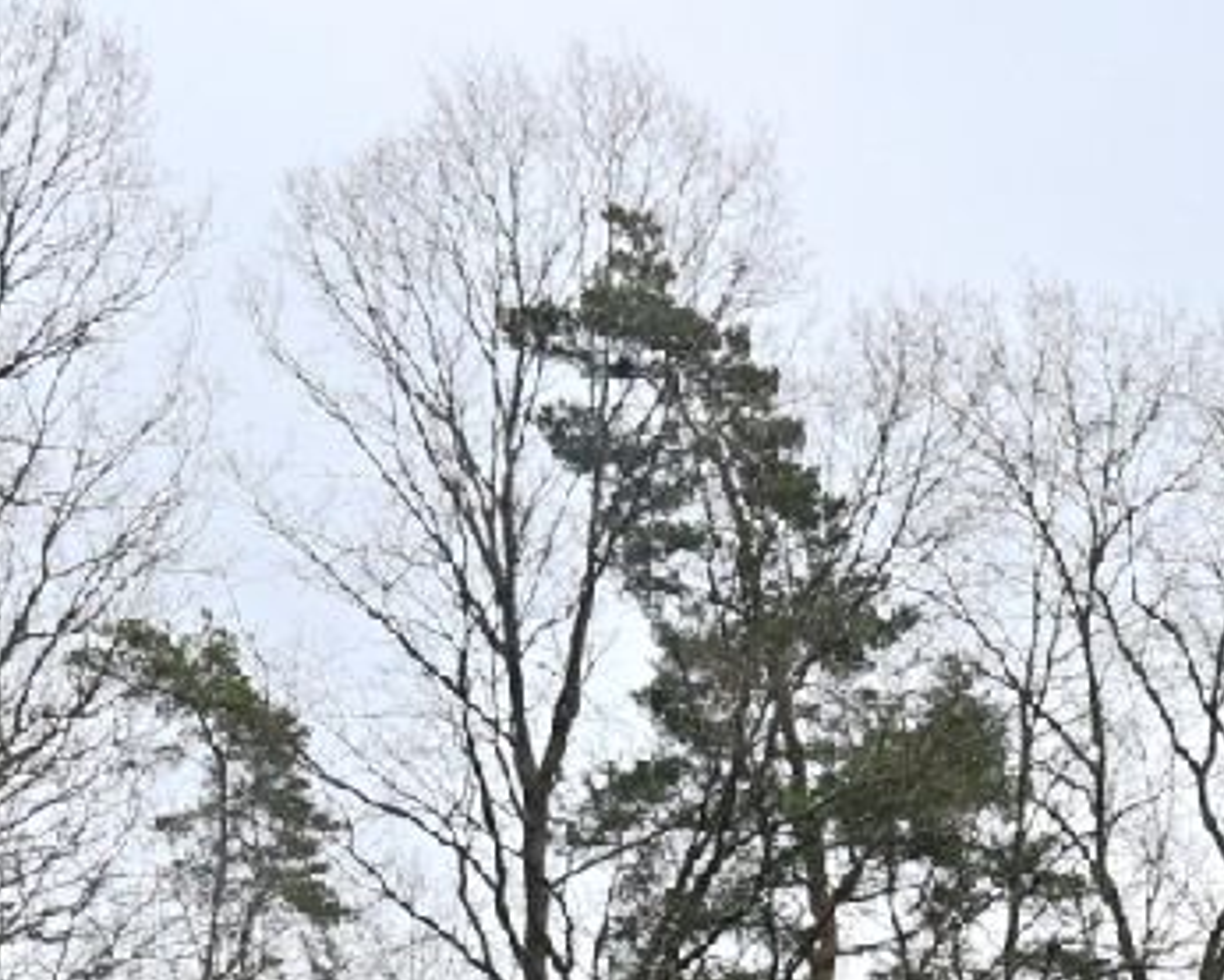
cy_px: 2148
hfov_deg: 12.6
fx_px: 5519
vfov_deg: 9.3
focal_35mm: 152
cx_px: 835
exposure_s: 1/800
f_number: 5
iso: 640
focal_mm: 19.5
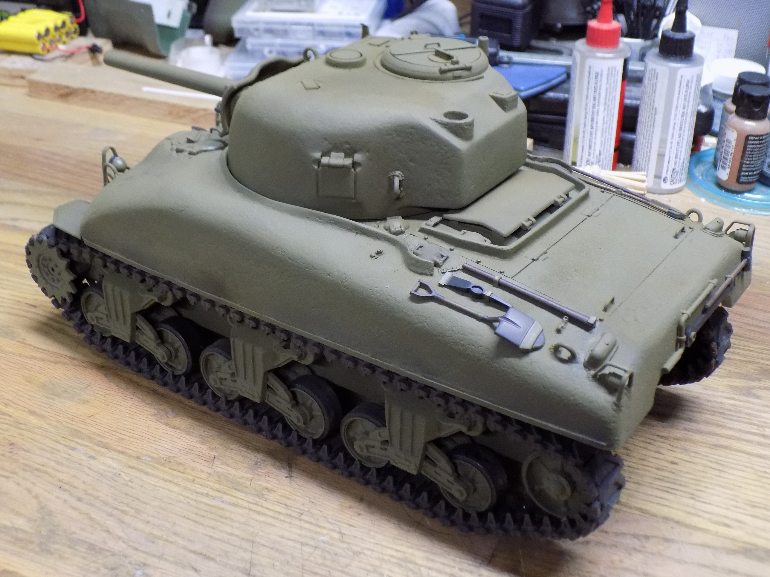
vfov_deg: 31.5
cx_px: 385
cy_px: 288
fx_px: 1023
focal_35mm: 46
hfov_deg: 41.2
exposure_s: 1/20
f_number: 3.7
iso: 400
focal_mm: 8.1
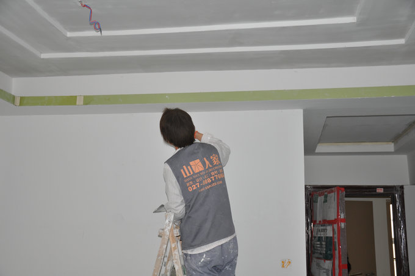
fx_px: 553
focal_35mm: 48
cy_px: 138
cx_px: 208
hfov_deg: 41.1
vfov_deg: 28.0
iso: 200
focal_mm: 32
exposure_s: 1/60
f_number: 4.2
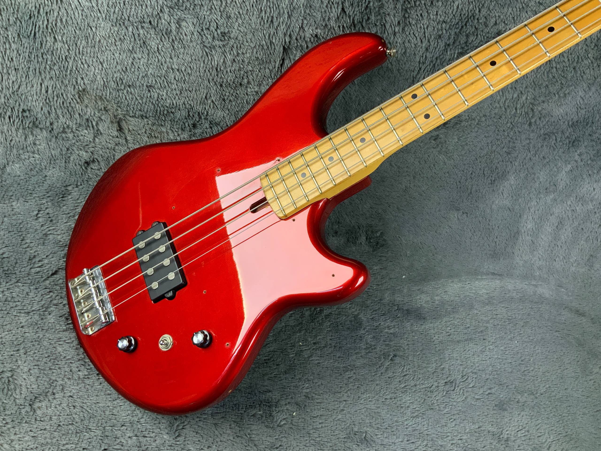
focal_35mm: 29
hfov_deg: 61.7
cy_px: 226
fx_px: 503
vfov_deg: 48.2
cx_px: 300
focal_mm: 3
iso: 40
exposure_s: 1/50
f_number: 1.8
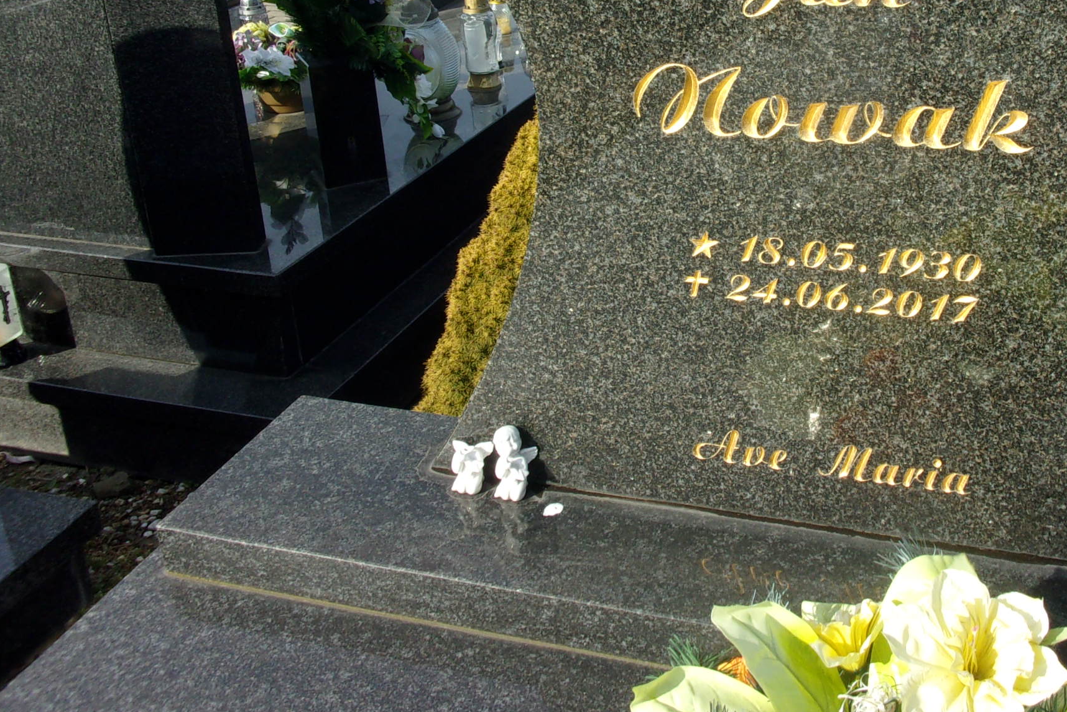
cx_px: 732
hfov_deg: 43.7
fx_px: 1304
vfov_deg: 29.9
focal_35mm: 44
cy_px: 153
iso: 80
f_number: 10.8
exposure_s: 1/70
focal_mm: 5.1
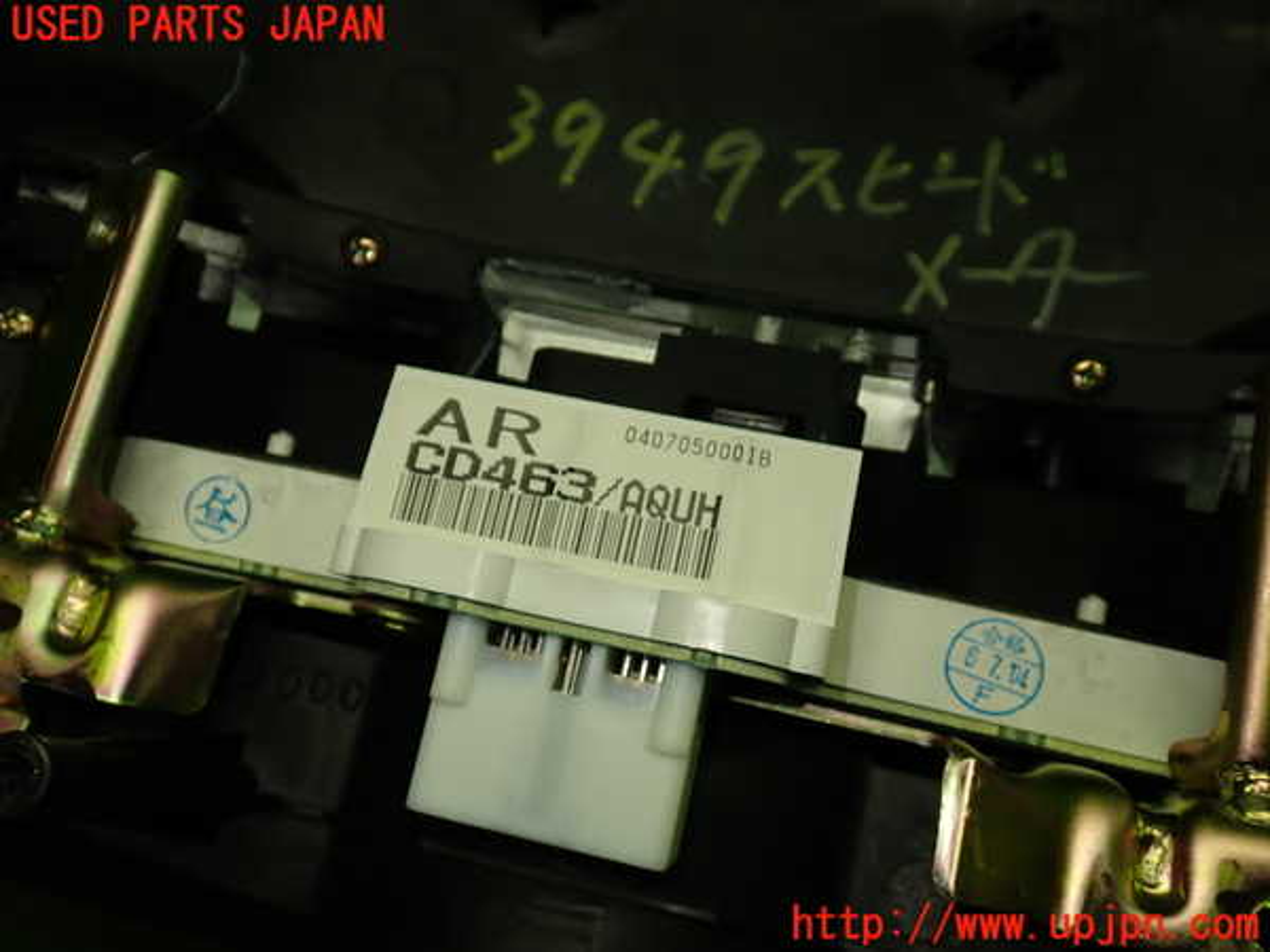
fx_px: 1321
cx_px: 635
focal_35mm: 36
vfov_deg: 39.7
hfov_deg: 51.4
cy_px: 476
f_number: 2.5
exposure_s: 1/100
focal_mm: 6.37
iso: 100
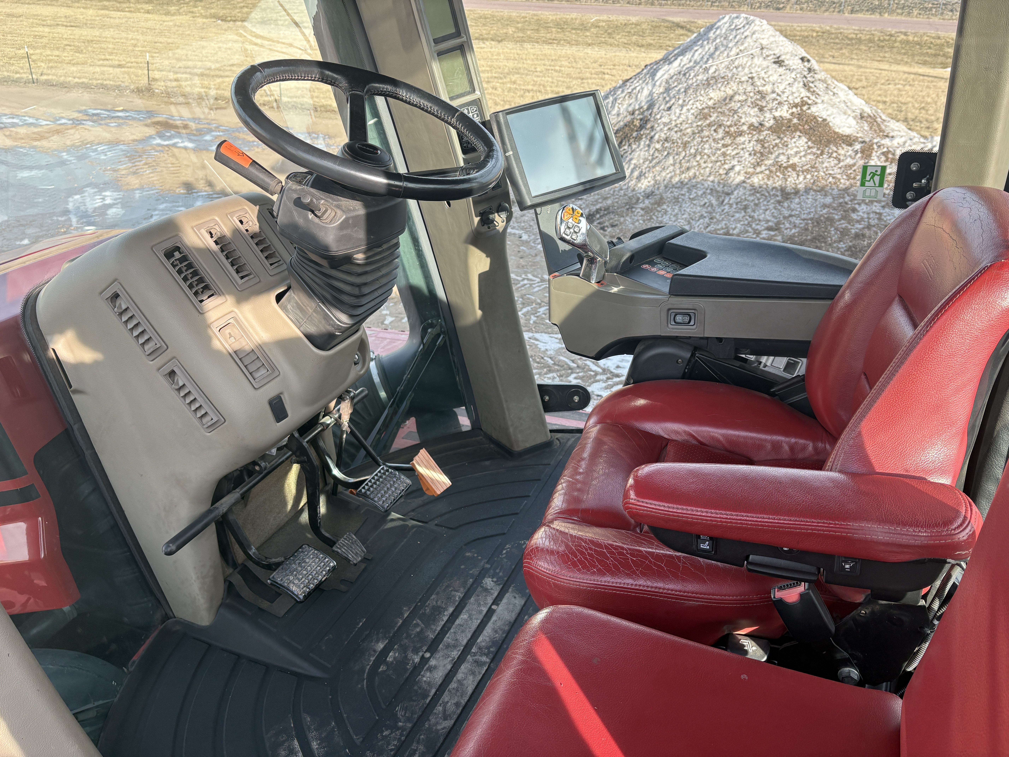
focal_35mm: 26
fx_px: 758
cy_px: 378
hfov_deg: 67.3
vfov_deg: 53.1
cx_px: 504
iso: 50
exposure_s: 1/314
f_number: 1.6
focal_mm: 5.96
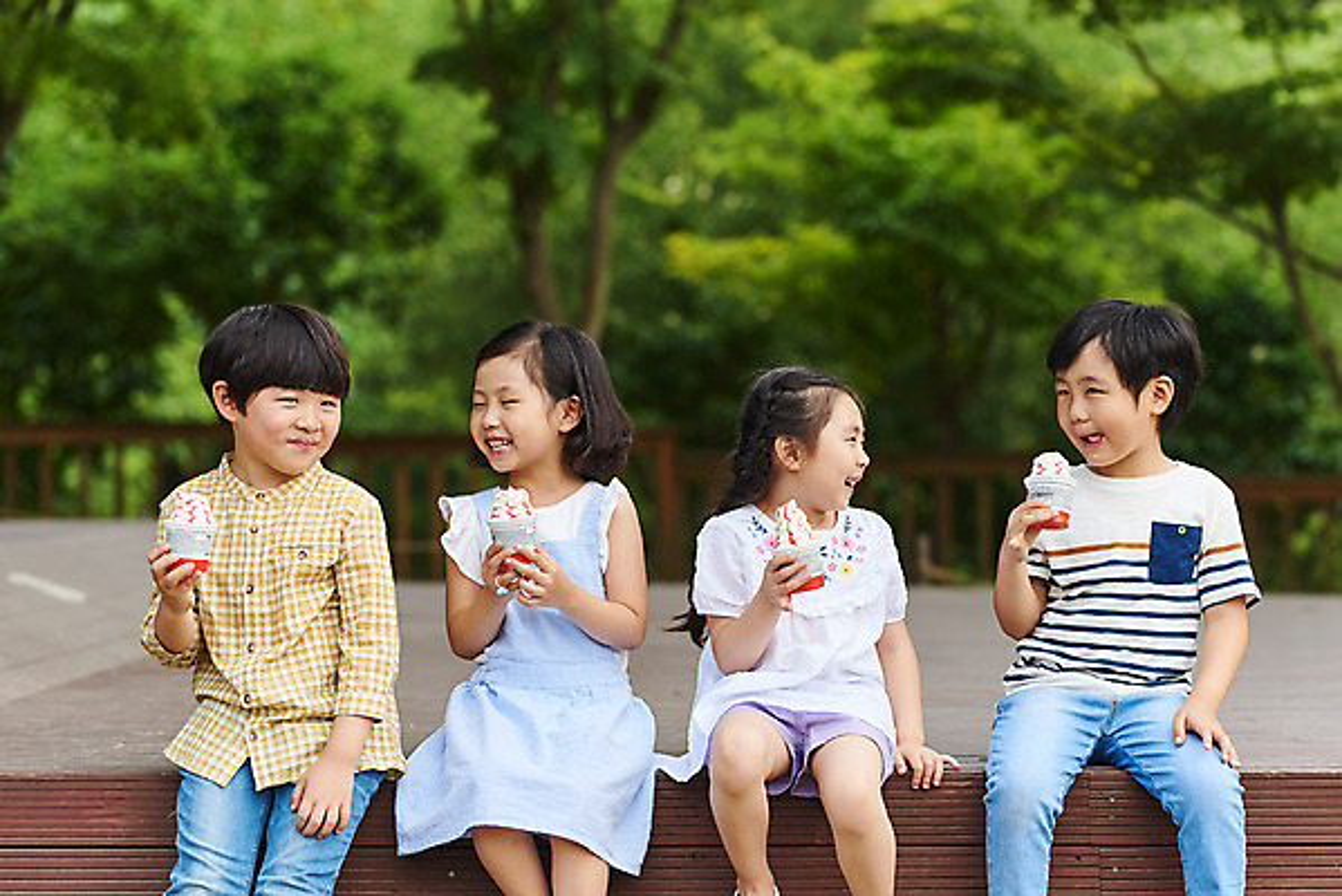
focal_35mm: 85
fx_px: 3170
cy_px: 448
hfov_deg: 23.9
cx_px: 671
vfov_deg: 16.1
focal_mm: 85
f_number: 2.5
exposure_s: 1/1600
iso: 250
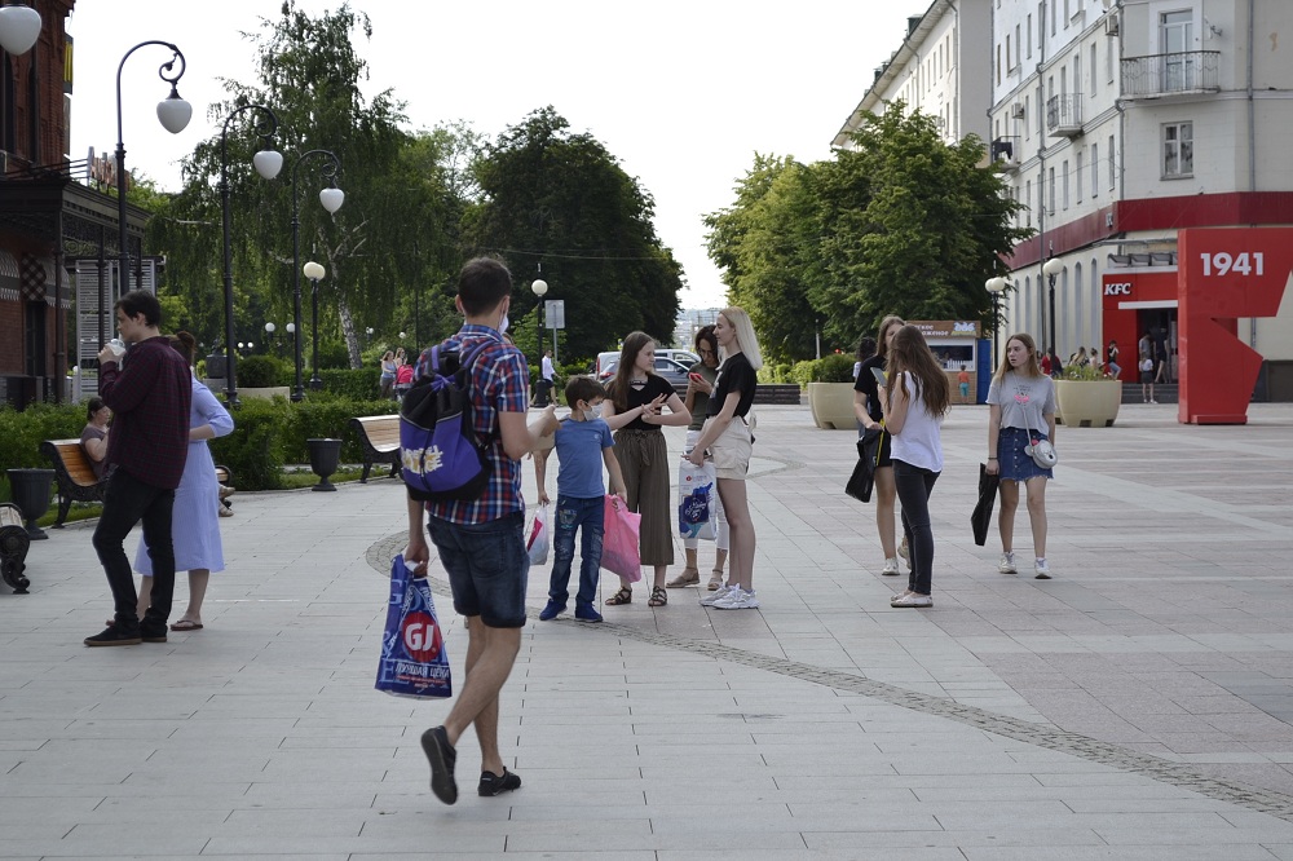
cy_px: 430
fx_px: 2962
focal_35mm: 82
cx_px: 646
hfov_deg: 24.6
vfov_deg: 16.5
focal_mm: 55
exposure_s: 1/200
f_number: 6.3
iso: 100
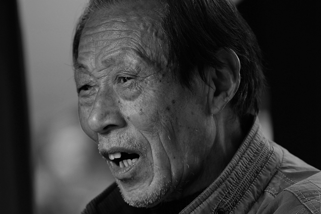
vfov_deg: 4.4
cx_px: 160
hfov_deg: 6.5
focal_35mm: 315
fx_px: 2811
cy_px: 107
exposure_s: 1/100
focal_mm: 210
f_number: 5
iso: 200
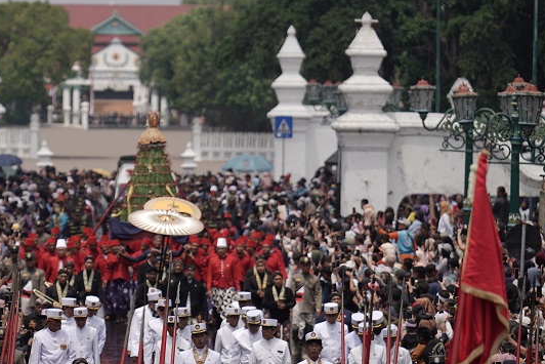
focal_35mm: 270
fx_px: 4088
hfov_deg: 7.6
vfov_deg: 5.1
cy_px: 231
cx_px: 96
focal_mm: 151
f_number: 3.2
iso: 50
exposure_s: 1/1250
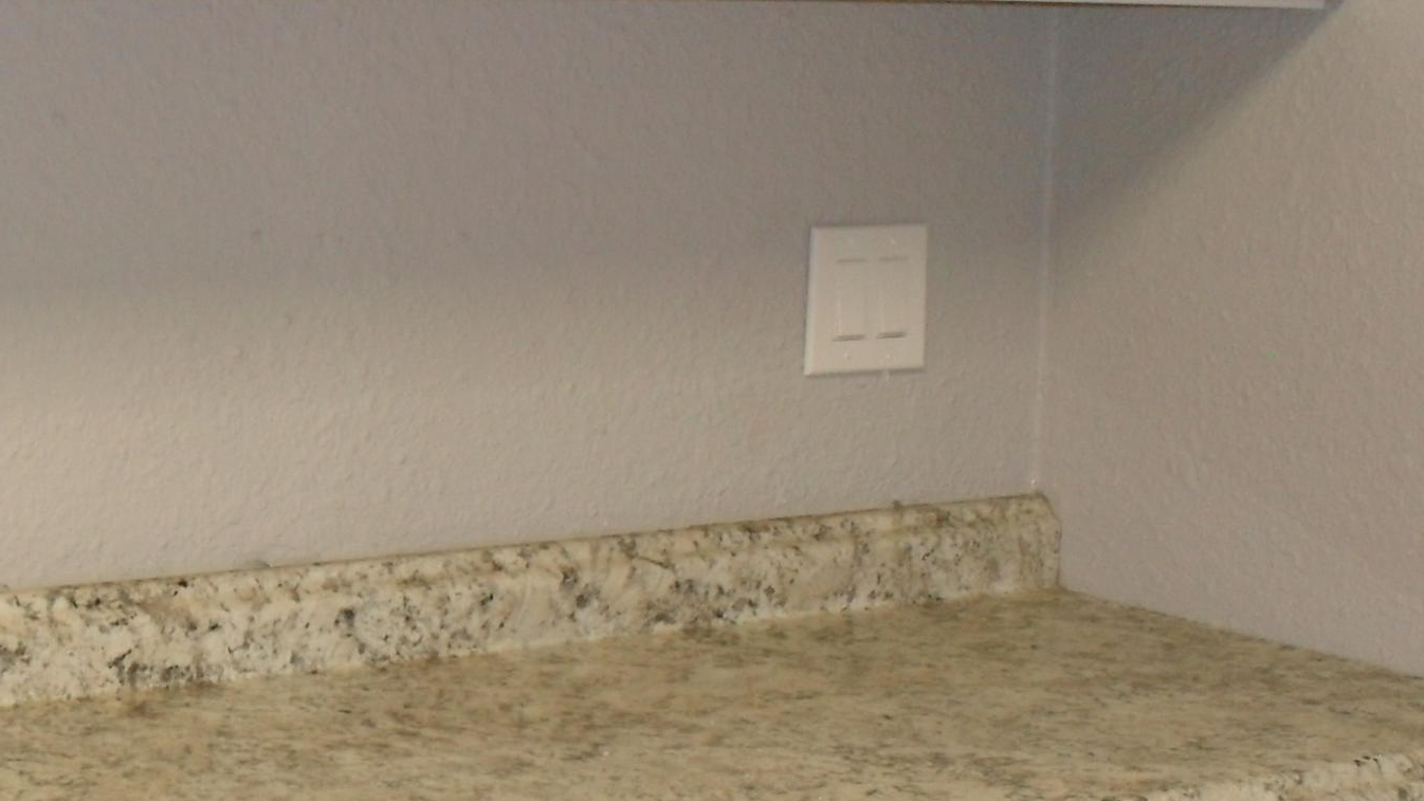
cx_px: 263
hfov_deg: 24.6
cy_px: 531
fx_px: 3209
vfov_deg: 14.2
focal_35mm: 85
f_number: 3.2
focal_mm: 6.3
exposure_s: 1/45
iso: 160
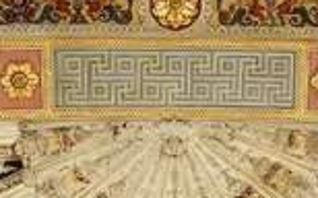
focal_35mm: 143
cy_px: 229
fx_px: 1238
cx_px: 192
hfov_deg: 14.6
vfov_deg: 9.1
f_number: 1.7
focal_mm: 4.2
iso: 125
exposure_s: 1/24
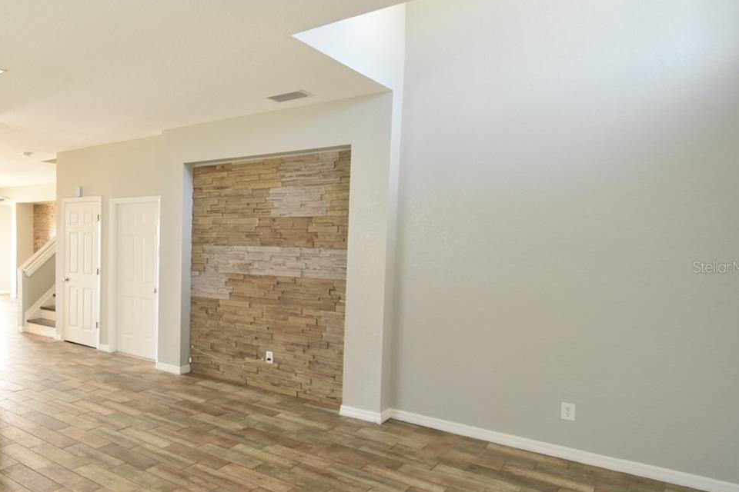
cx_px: 145
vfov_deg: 51.2
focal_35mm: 25
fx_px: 513
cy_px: 267
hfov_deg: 65.0
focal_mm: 10
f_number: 3.5
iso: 800
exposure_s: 1/60
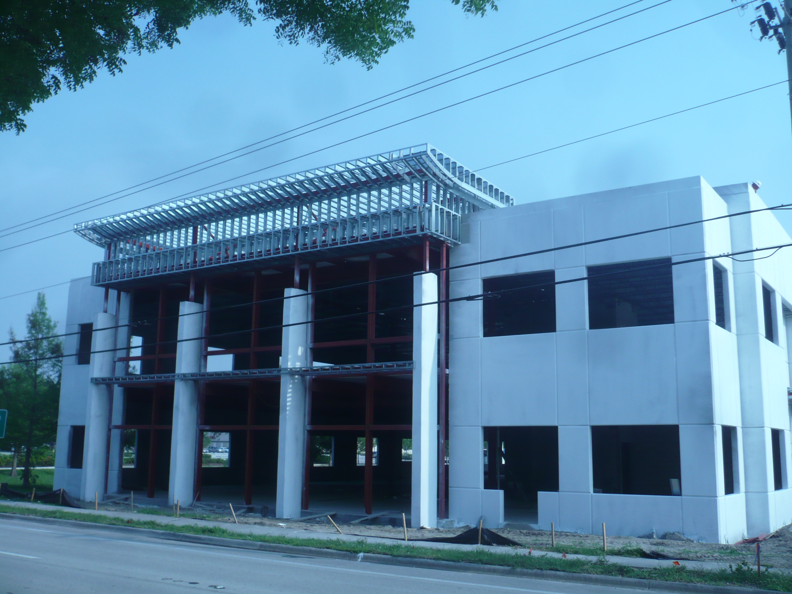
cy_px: 297
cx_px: 396
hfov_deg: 52.6
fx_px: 801
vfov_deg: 40.7
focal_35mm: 35
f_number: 8
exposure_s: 1/200
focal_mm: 5.8
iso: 100
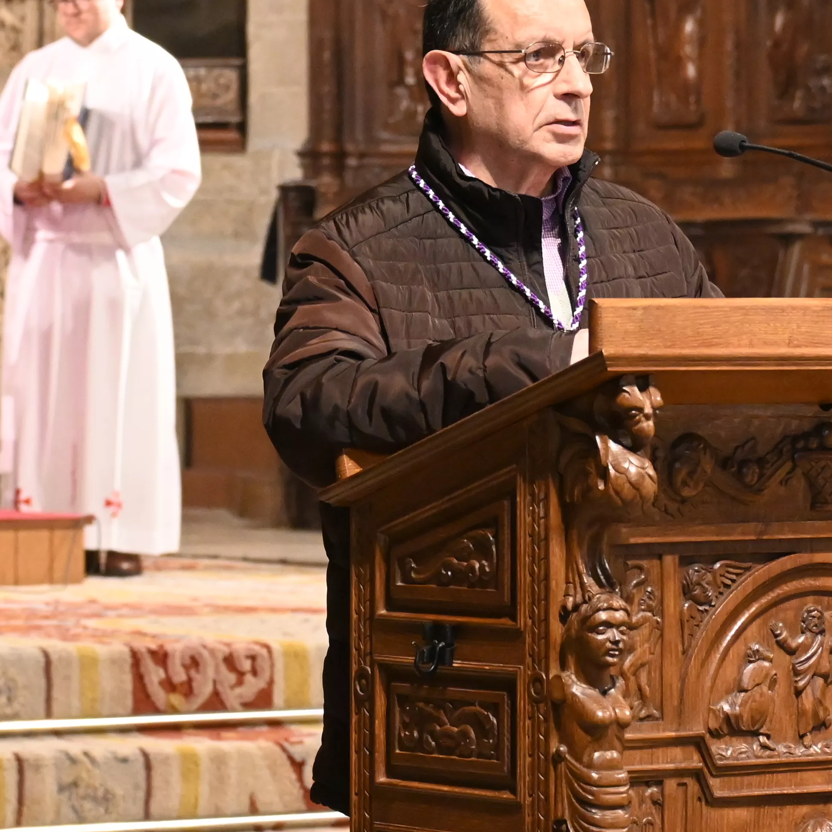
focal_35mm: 232
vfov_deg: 7.5
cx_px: 613
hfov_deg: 7.5
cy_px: 396
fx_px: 6309
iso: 3200
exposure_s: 1/50
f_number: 4.8
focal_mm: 64
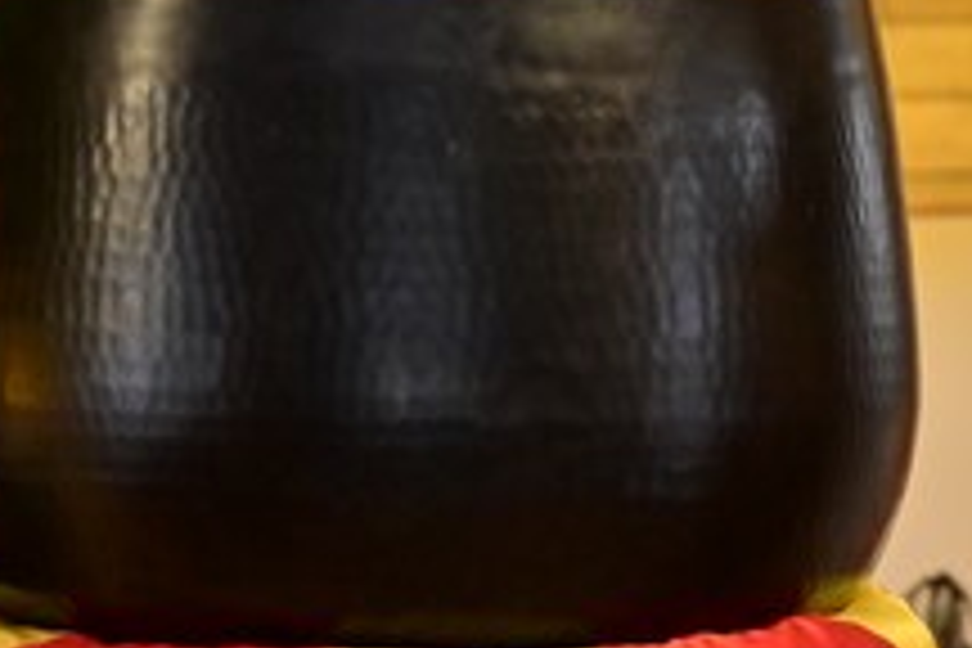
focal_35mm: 361
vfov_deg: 3.8
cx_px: 963
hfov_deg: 5.7
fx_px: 9746
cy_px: 194
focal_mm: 120
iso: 2500
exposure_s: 1/125
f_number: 5.6
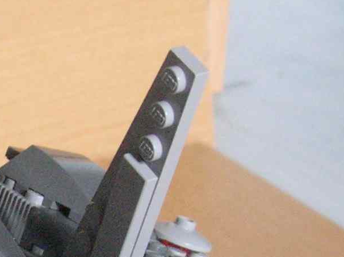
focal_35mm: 136
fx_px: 1350
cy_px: 383
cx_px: -56
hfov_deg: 14.1
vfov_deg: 10.5
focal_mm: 6
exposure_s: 1/30
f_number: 2.7
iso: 300
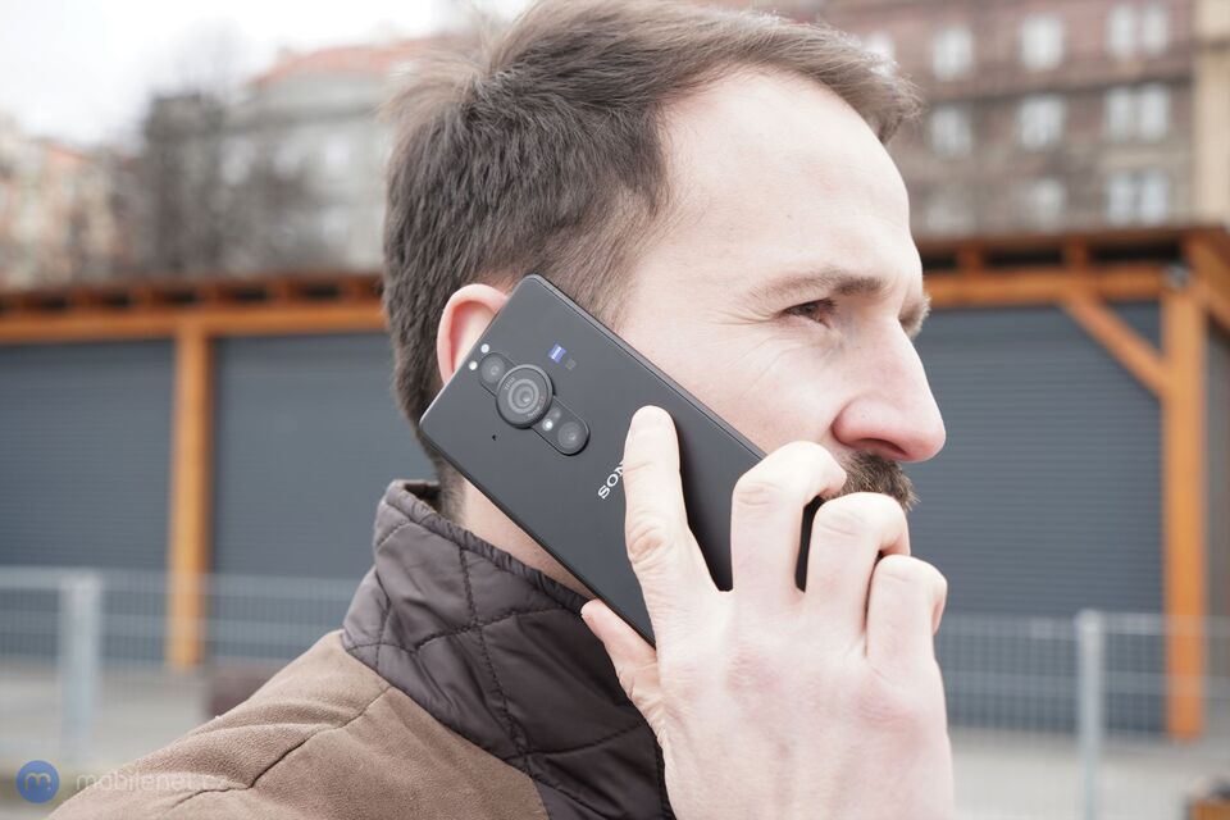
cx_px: 615
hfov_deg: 40.3
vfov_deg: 27.5
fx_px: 1674
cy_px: 410
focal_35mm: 49
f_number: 5.6
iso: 400
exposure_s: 1/125
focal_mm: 49
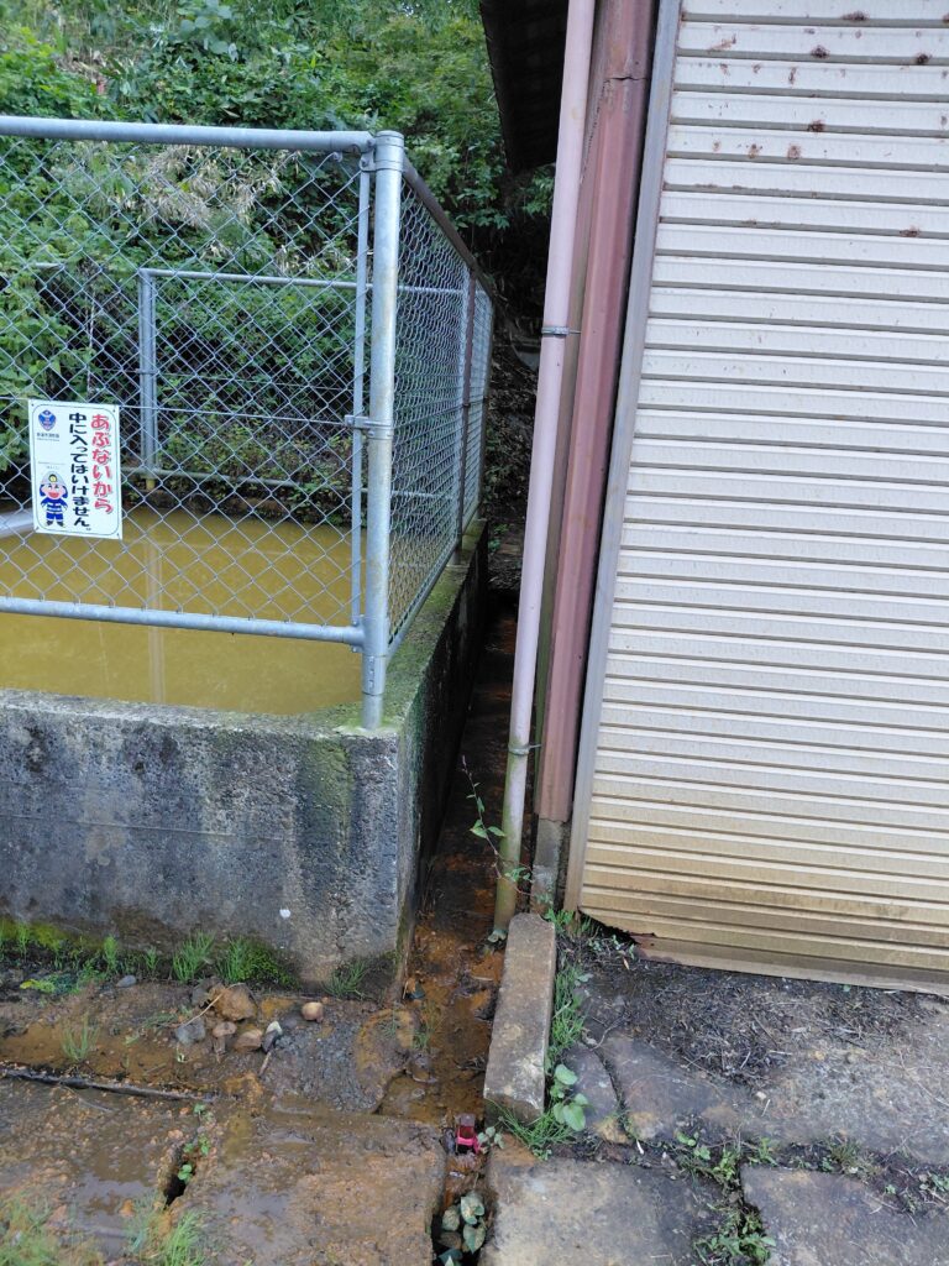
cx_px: 474
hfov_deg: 54.9
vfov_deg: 69.4
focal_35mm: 25
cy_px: 633
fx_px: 914
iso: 125
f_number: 1.8
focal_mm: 4.69
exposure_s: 1/120
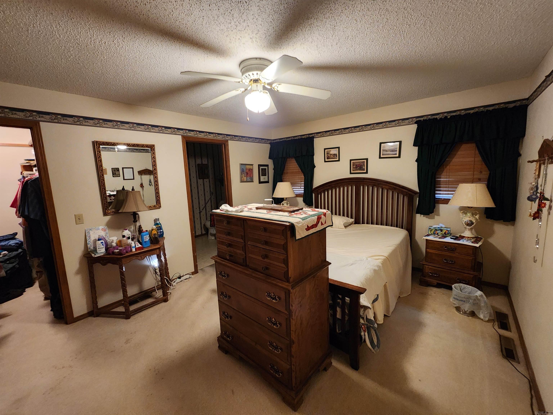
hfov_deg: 106.2
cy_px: 208
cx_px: 276
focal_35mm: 13
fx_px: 208
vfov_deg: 89.9
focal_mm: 2.2
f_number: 2.2
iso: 640
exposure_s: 1/24
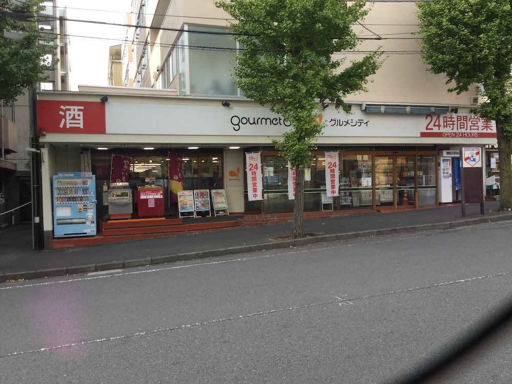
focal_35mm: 31
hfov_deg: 58.4
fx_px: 459
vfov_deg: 45.4
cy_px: 192
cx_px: 256
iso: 25
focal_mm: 3.3
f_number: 2.4
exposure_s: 1/302
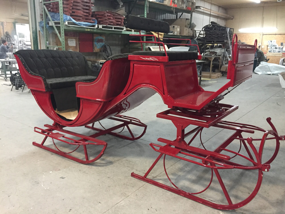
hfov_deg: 61.7
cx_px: 142
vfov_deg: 48.2
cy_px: 107
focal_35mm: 29
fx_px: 239
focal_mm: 4.15
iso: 250
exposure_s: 1/20
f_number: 2.2
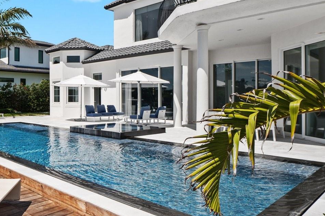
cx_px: 61
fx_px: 271
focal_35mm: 30
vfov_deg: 43.5
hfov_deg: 56.9
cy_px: 105
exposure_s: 1/800
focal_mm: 14
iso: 200
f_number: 8
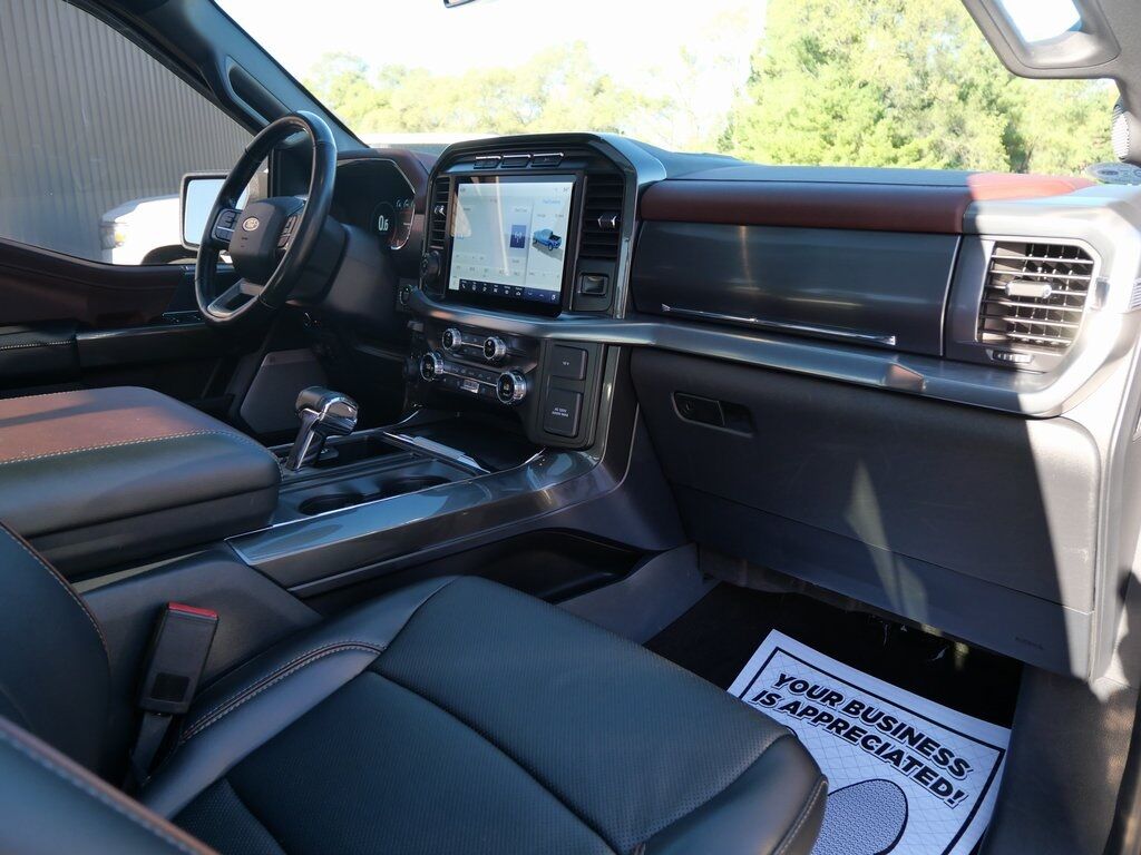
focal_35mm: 24
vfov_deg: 56.8
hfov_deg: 71.6
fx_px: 791
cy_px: 428
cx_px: 570
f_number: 3.5
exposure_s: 1/125
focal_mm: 12
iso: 200
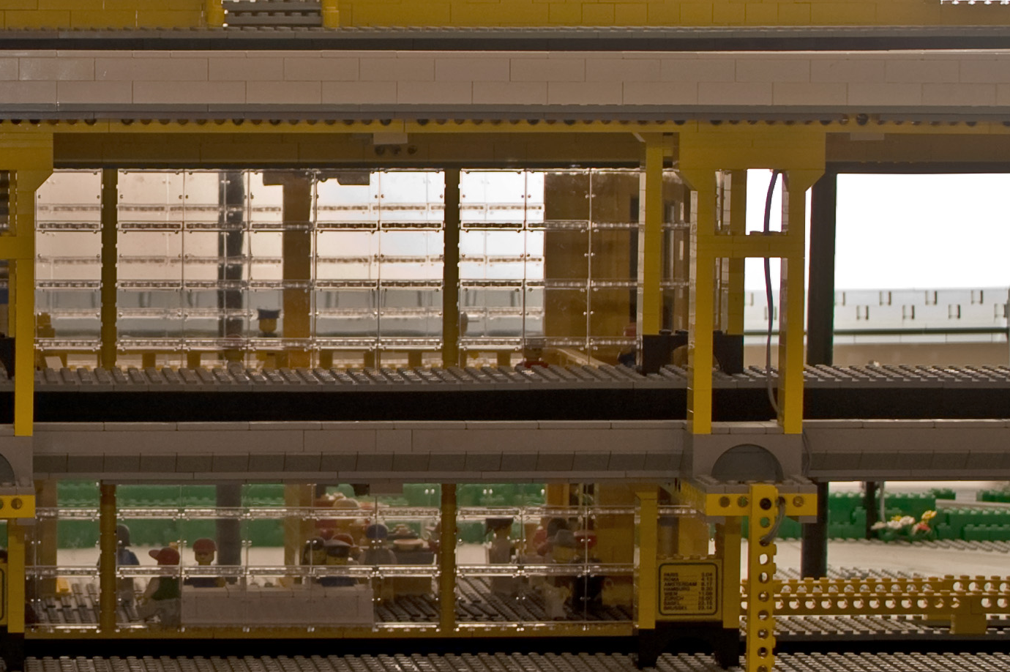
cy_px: 320
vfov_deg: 9.3
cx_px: -40
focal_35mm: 147
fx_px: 4124
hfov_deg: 13.7
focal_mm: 45
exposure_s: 1/60
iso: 200
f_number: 8
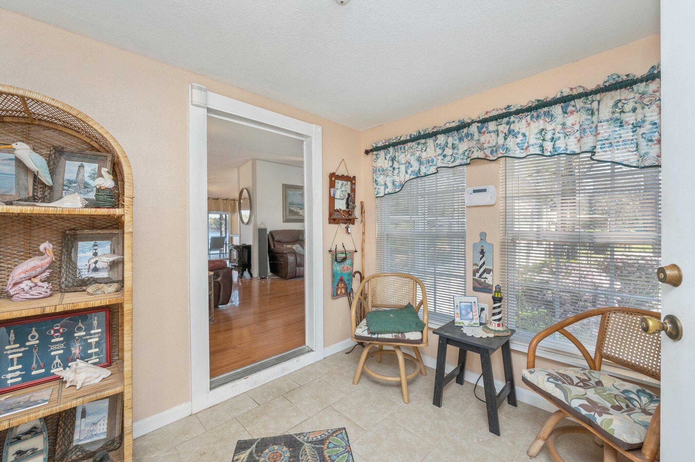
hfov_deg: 104.3
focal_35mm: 14
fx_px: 270
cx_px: 348
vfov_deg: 81.1
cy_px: 231
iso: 200
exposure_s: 1/30
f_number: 9
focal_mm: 14
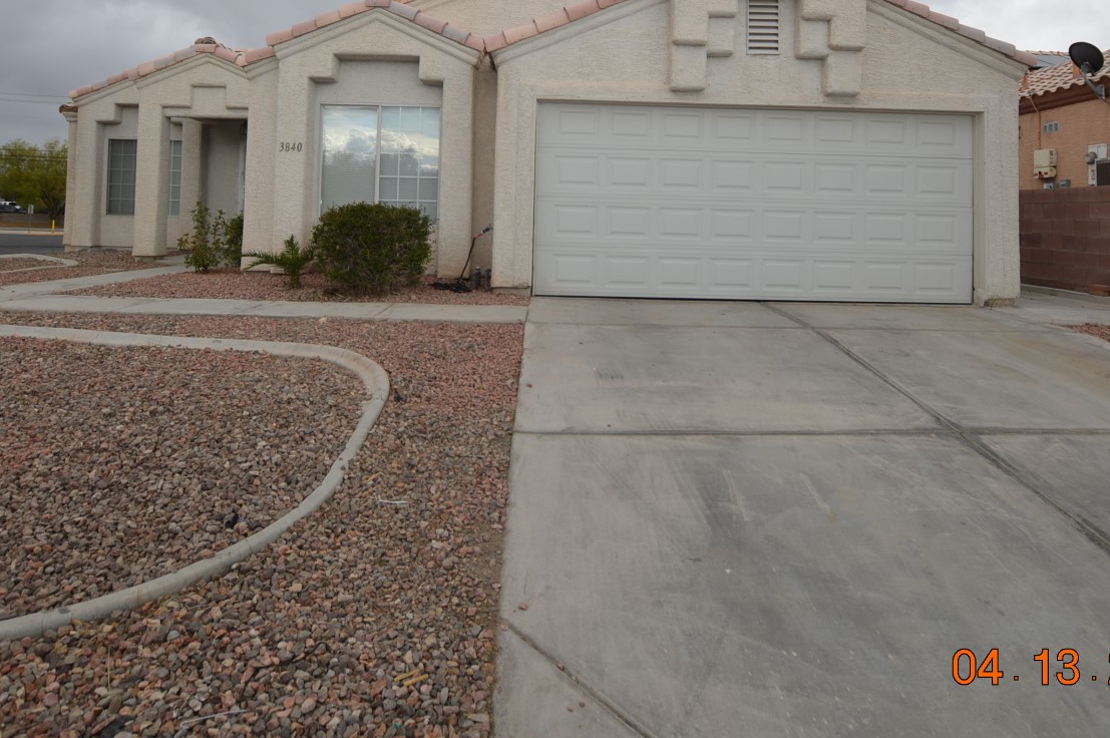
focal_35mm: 22
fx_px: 678
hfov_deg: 78.6
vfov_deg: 55.0
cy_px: 206
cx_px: 548
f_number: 6.3
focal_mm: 10
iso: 100
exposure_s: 1/160
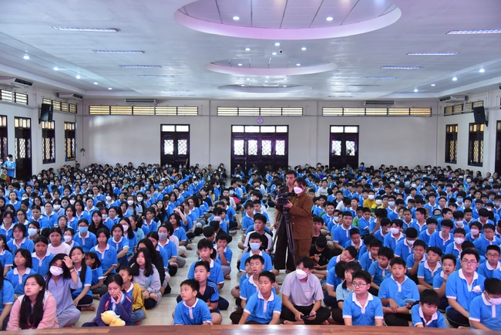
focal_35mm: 38
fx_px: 529
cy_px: 168
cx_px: 250
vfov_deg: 35.1
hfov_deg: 50.7
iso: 4000
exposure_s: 1/160
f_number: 4
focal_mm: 38
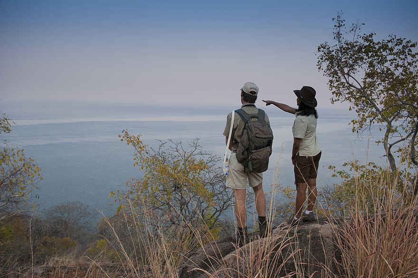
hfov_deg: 60.3
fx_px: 360
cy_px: 139
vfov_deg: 42.3
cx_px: 209
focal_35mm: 31
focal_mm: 31
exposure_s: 1/1000
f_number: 4.5
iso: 500
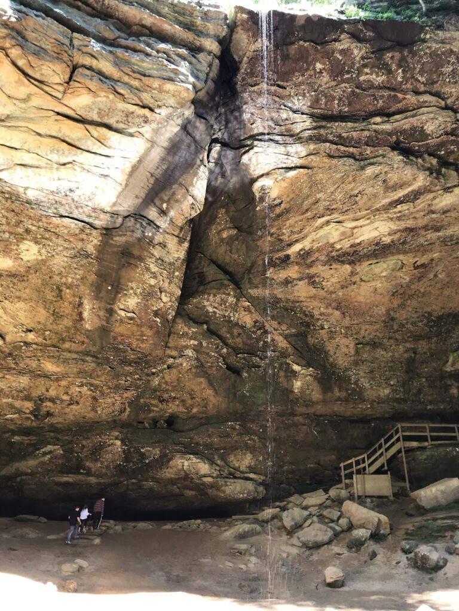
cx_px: 230
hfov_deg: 49.7
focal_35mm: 28
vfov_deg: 63.4
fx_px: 495
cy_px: 306
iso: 32
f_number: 1.8
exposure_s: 1/45
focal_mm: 3.99
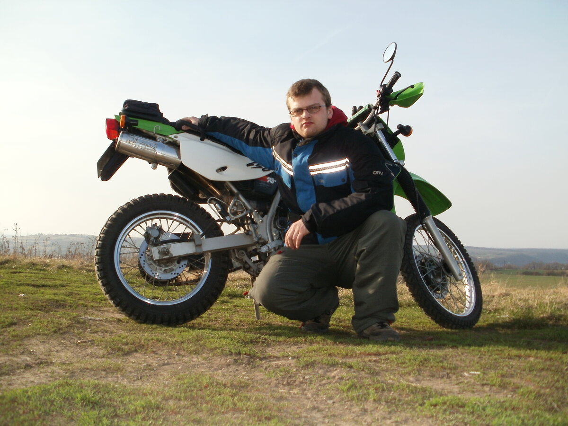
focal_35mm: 36
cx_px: 284
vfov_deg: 39.7
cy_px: 213
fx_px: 591
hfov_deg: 51.4
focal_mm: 6.3
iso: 100
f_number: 3.5
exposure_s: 1/800
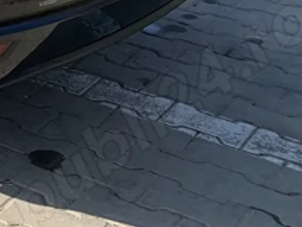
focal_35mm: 120
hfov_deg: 13.6
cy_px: -216
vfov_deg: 11.3
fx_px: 1047
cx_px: -328
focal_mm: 4.25
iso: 25
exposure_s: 1/981
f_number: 1.8
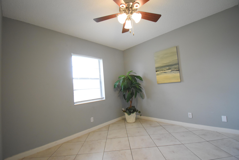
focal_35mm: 15
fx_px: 100
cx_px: 120
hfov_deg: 100.3
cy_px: 80
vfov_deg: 77.4
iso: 1600
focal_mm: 10
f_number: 4.5
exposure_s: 1/60
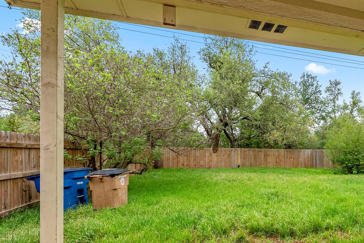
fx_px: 239
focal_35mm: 24
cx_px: 271
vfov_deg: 52.9
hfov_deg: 69.9
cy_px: 162
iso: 100
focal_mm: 15.4
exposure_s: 1/25
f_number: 8
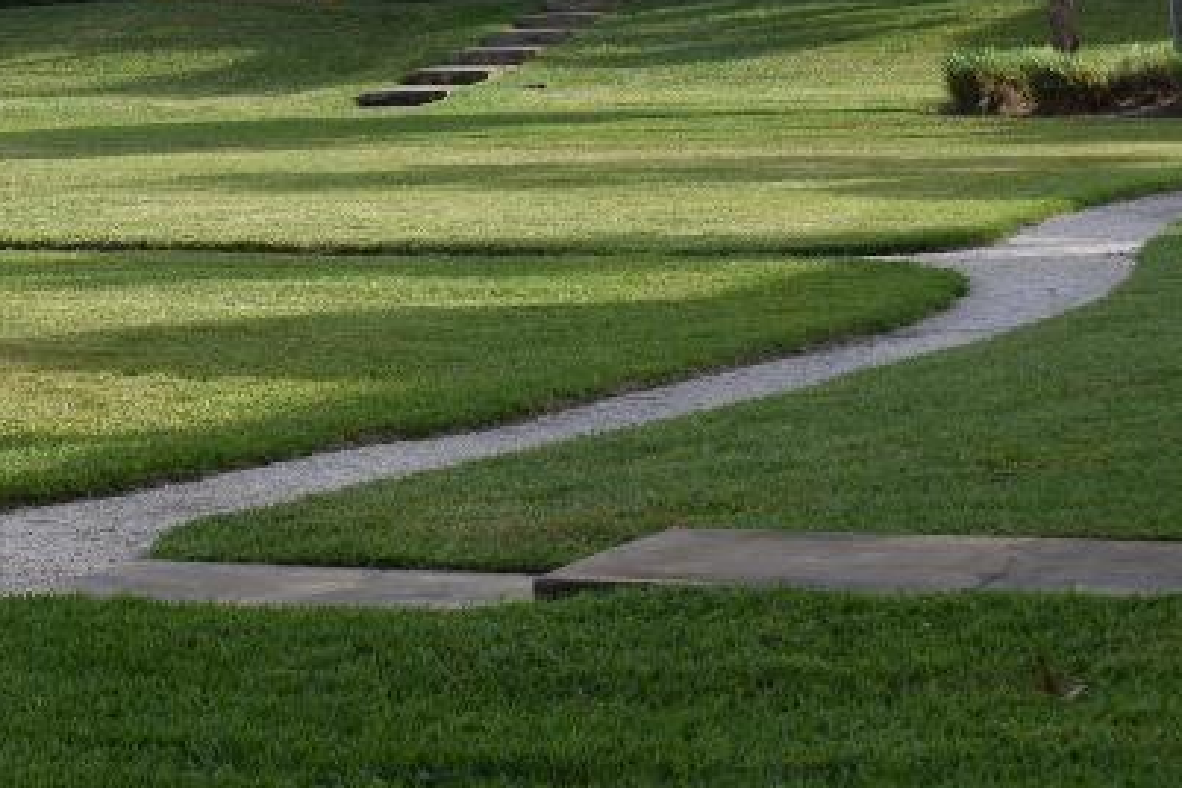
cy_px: -153
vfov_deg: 10.5
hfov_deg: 15.4
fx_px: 4235
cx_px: -159
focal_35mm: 129
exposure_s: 1/250
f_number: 8
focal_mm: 30
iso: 140
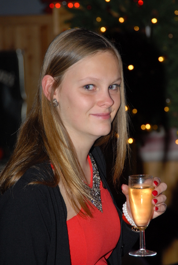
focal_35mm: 165
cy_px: 132
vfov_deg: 12.4
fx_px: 1219
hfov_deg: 8.3
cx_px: 89
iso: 400
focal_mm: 110
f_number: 5.6
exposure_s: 1/60
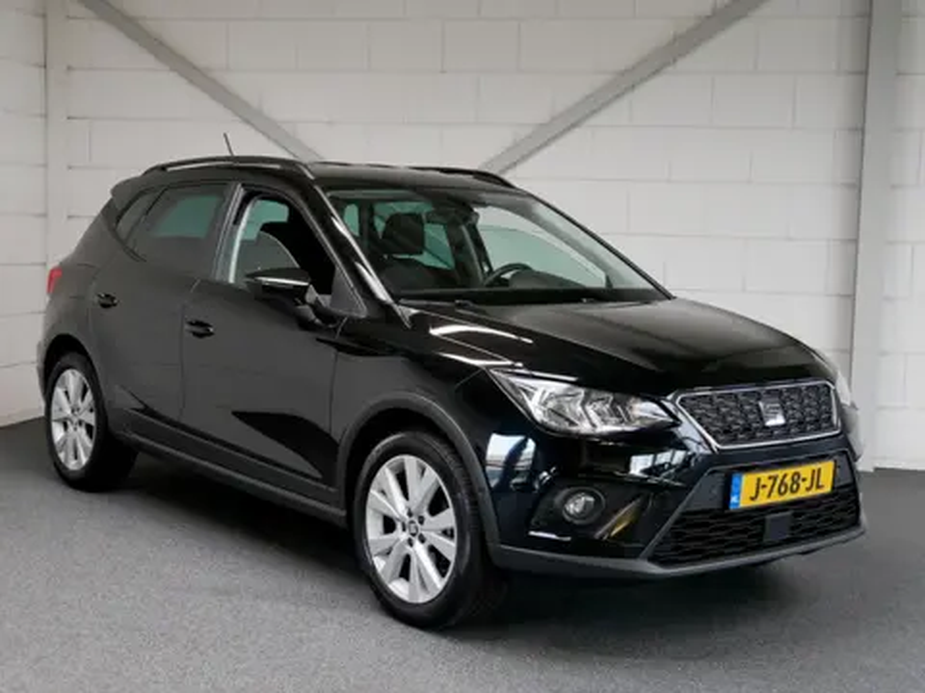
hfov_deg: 39.7
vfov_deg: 30.3
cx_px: 462
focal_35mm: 48
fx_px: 1283
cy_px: 346
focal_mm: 24
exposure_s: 1/60
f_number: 4.1
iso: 1600
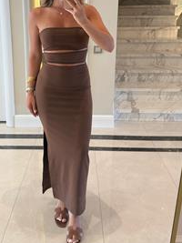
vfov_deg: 50.0
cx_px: 71
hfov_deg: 39.4
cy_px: 71
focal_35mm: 36
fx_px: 253
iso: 160
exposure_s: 1/100
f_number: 1.78
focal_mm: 6.76
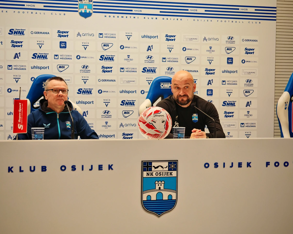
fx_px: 650
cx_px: 138
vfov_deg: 20.4
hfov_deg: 25.4
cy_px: 112
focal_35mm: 75
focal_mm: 15.38
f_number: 2.6
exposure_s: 1/100
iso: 1600
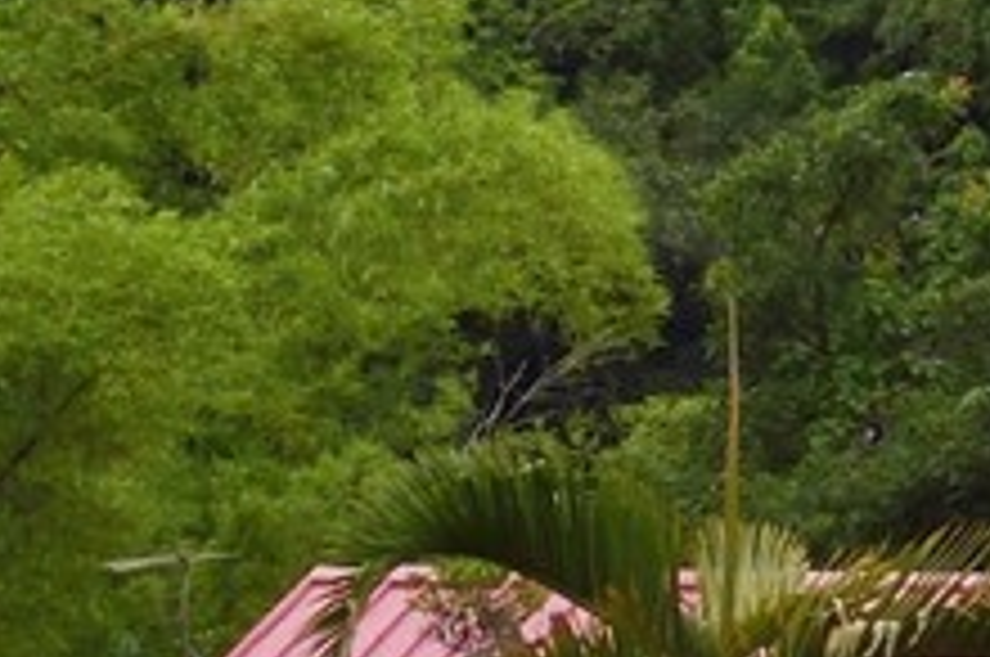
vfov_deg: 4.9
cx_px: 3420
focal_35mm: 276
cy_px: -400
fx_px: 7579
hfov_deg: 6.5
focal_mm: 38
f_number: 20
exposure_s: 1/80
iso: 400
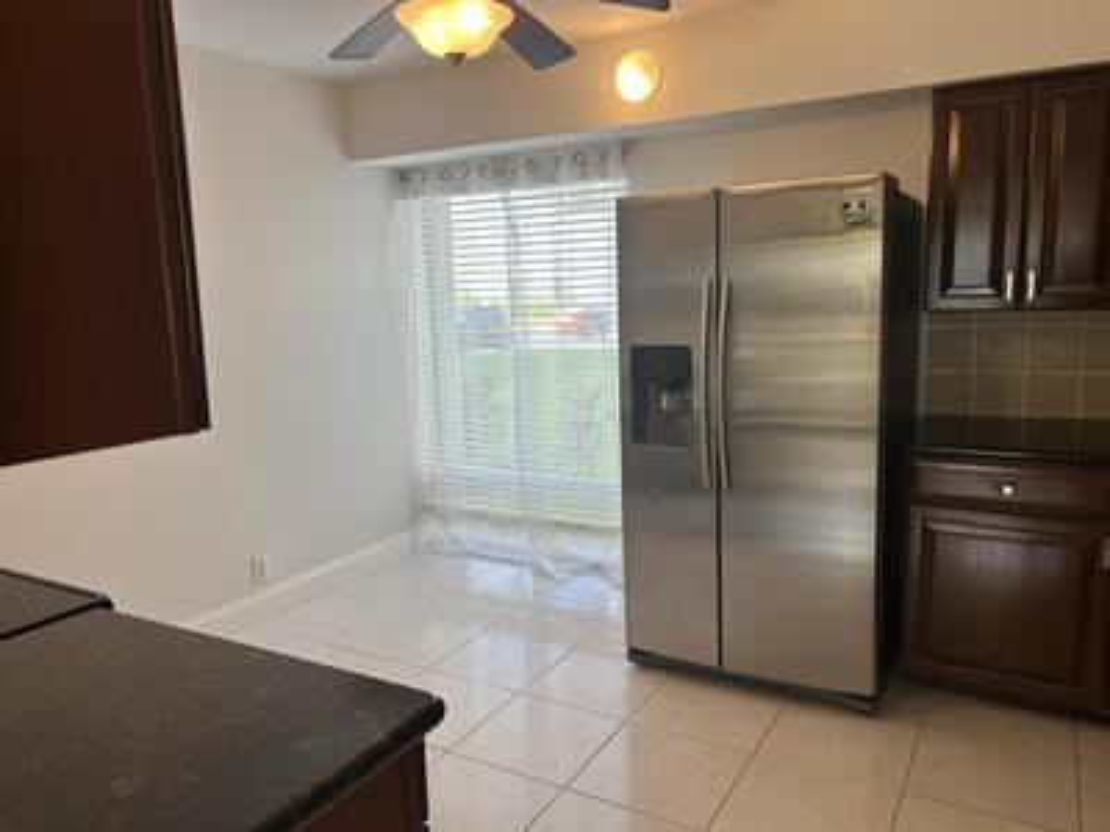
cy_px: 416
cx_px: 555
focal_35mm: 26
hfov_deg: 67.3
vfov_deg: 53.1
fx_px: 834
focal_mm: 5.7
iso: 50
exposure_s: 1/120
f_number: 1.5
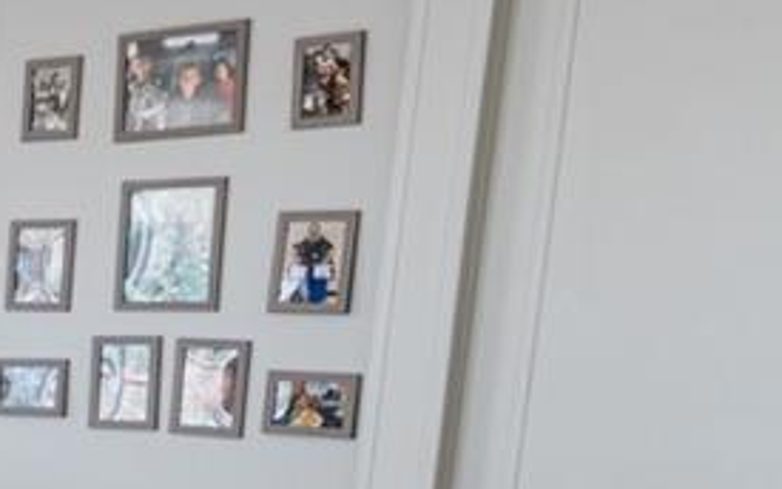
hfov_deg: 19.2
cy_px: 579
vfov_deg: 15.2
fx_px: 1769
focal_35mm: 83
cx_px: -606
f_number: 8
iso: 320
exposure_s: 1/160
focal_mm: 14
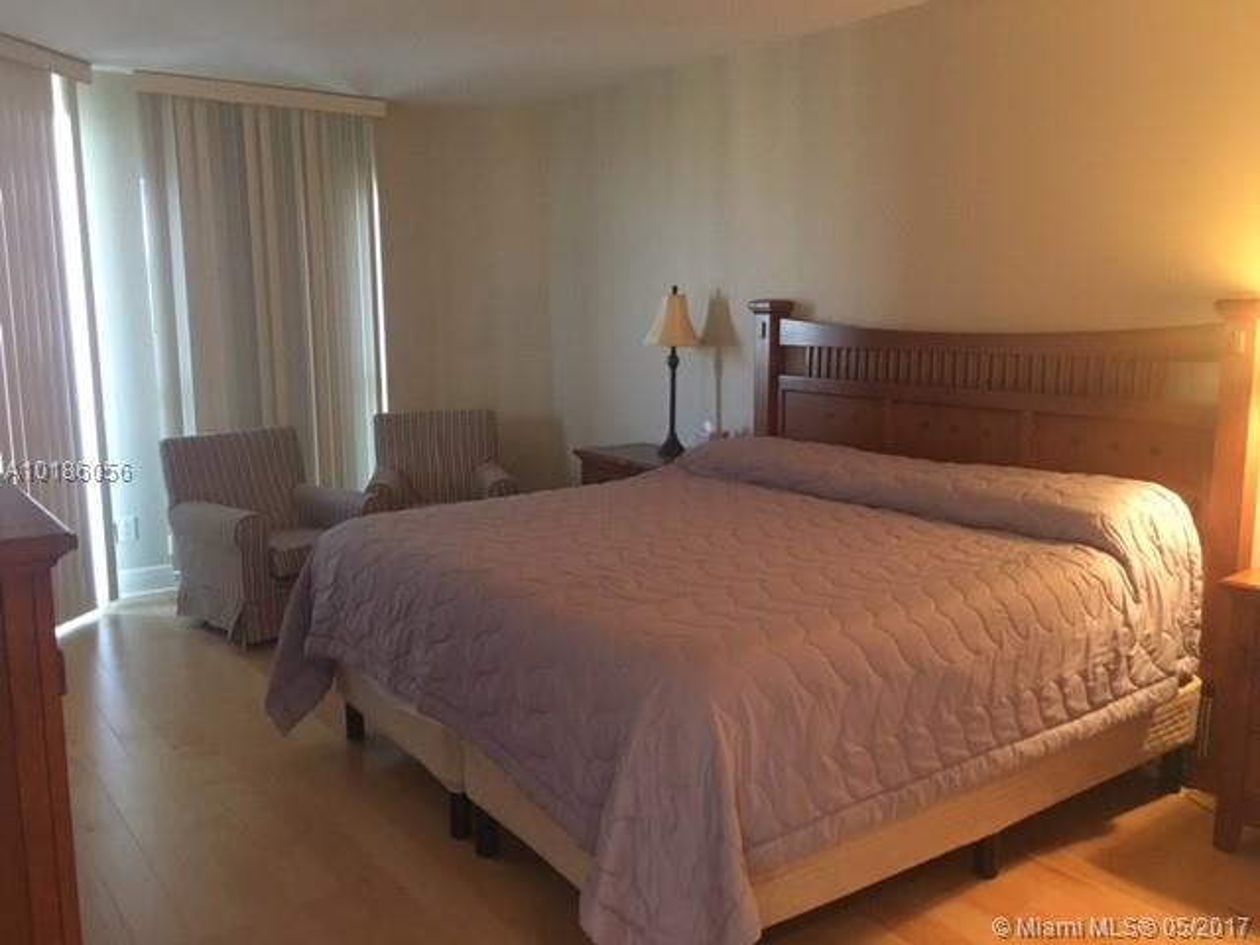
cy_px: 472
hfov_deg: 61.7
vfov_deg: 48.2
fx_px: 1056
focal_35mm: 29
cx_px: 630
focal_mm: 4.15
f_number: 2.2
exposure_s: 1/15
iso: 250
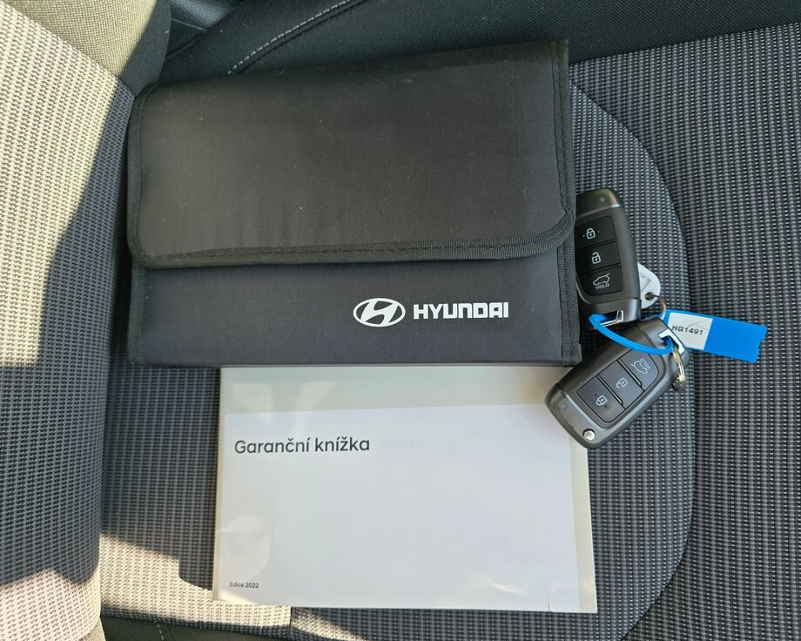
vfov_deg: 56.8
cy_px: 322
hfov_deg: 68.0
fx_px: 593
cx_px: 425
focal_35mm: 25
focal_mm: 6.3
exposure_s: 1/180
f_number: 1.7
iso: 50
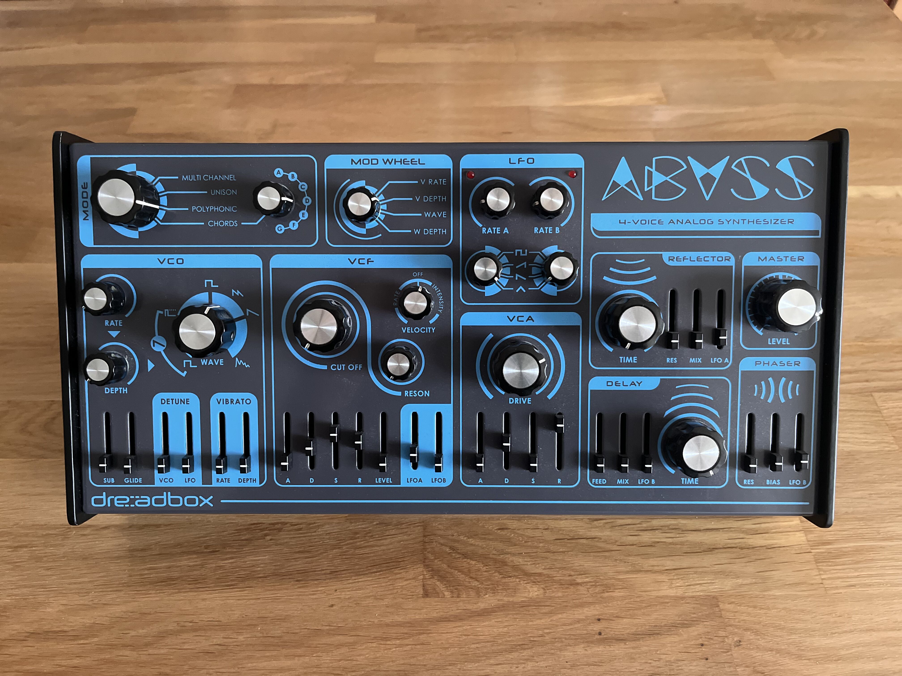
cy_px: 338
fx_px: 677
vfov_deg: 53.1
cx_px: 451
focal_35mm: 26
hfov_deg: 67.3
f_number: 1.6
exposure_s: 1/58
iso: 500
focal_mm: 5.1
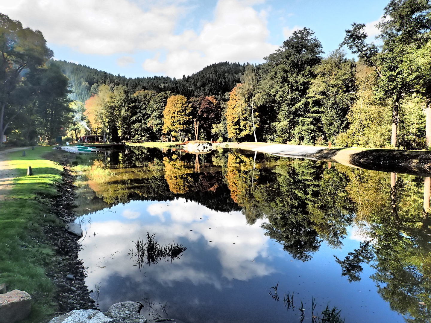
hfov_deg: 69.4
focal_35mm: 25
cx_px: 216
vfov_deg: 54.9
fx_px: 311
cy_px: 162
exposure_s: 1/640
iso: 100
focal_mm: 4.5
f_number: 2.8
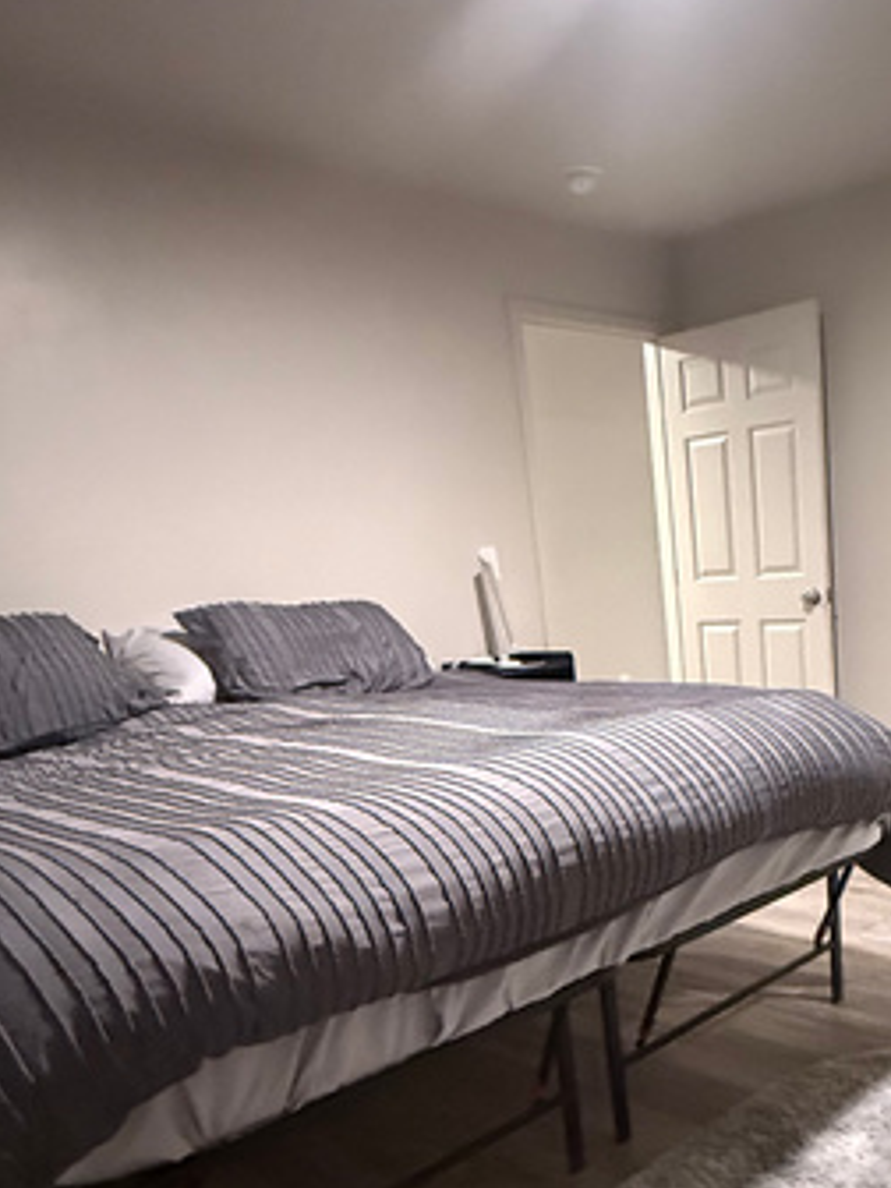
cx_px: 697
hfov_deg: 42.4
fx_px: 1098
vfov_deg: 54.8
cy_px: 852
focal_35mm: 32
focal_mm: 2.22
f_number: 2.2
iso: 1250
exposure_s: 1/60
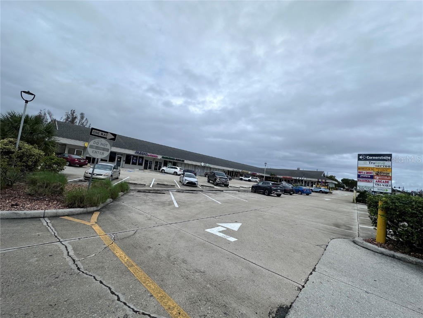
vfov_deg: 85.7
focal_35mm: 14
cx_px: 212
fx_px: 171
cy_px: 159
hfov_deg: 102.1
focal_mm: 2.22
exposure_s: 1/1103
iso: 40
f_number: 2.2
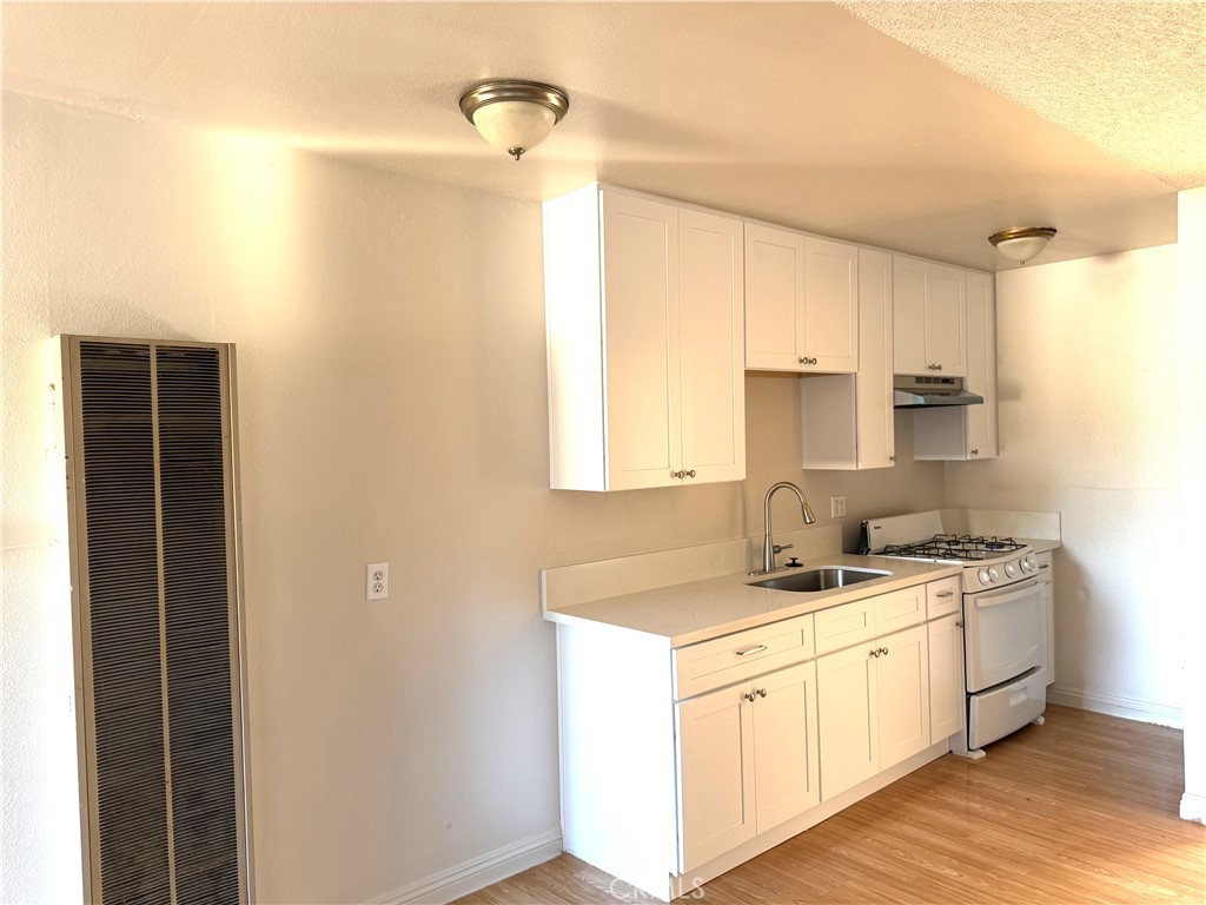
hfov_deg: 71.6
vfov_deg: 56.8
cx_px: 603
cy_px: 452
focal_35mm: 24
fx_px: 836
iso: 200
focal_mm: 6.76
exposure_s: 1/65
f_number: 1.78
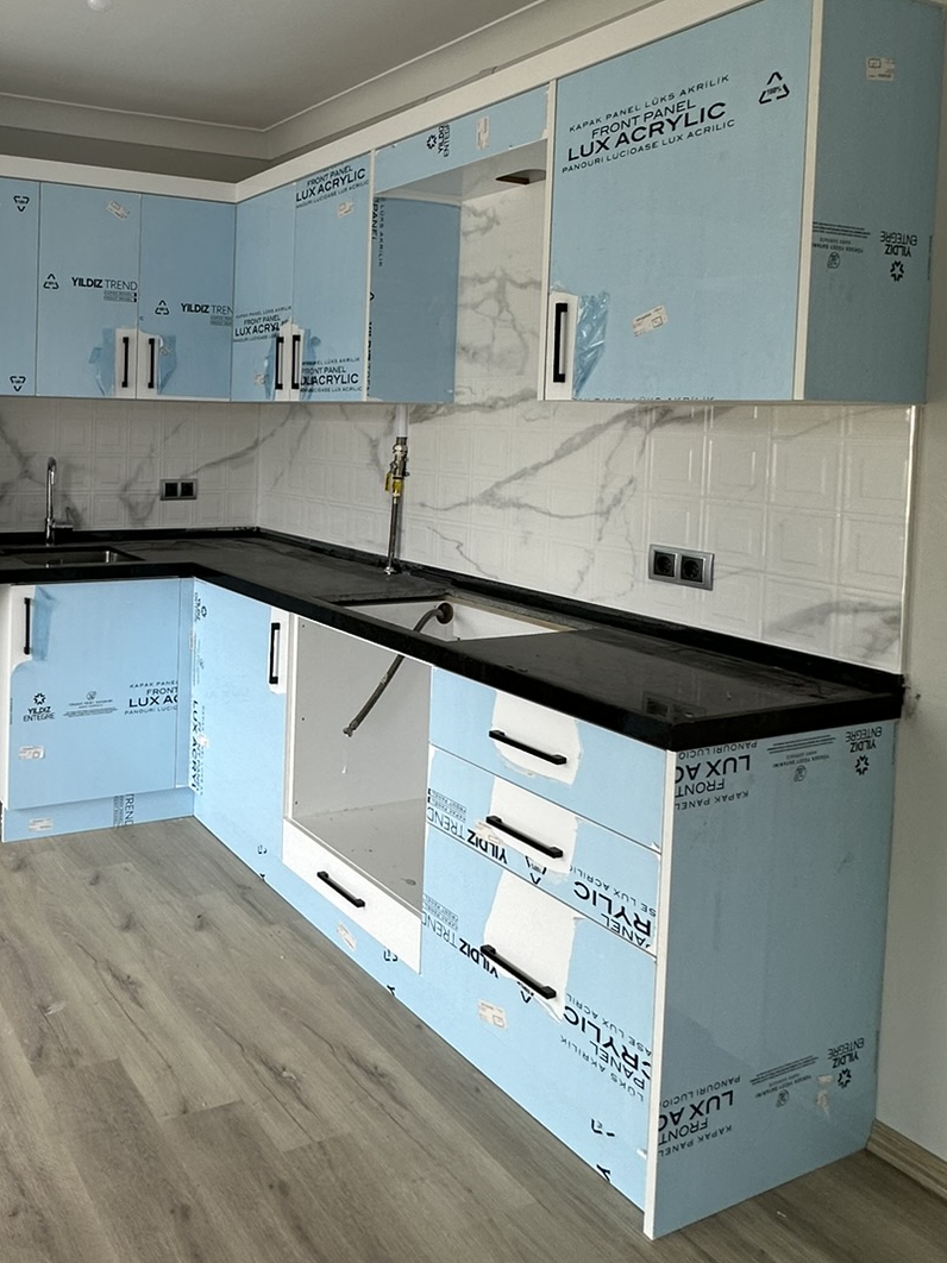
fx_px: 985
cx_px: 111
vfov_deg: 64.1
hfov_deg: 46.7
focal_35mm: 27
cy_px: 447
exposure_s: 1/99
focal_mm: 2.22
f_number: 2.2
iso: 64
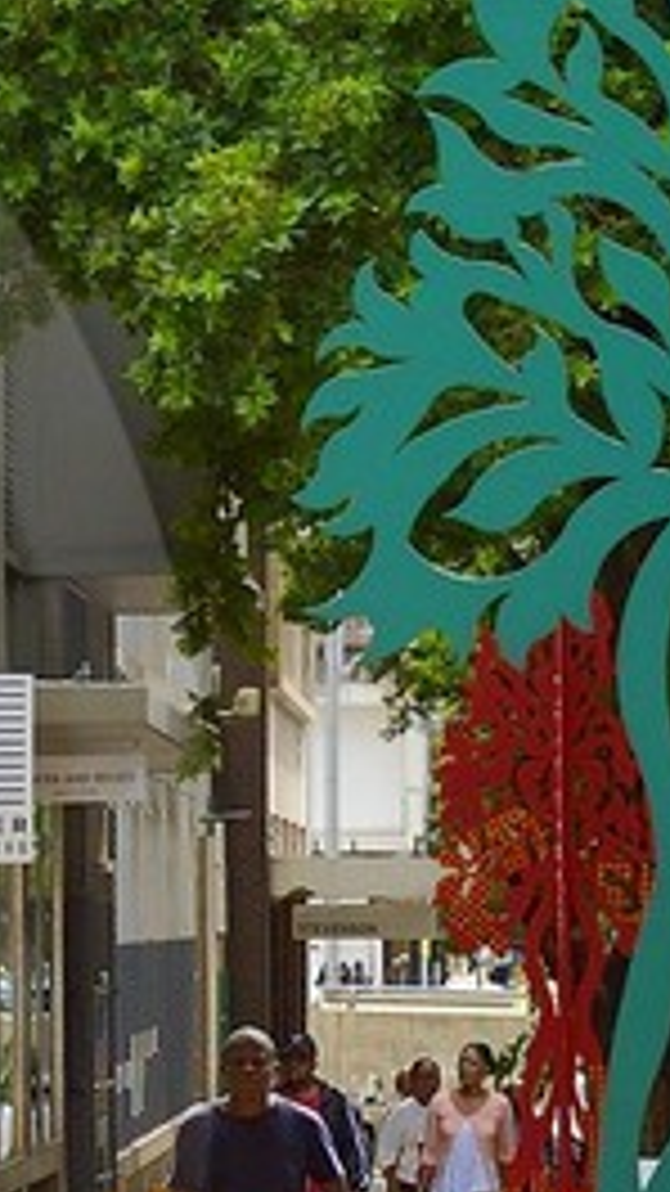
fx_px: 6982
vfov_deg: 9.7
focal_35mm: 221
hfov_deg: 5.3
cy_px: 963
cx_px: -1169
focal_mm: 35
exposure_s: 1/640
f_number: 7.1
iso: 400
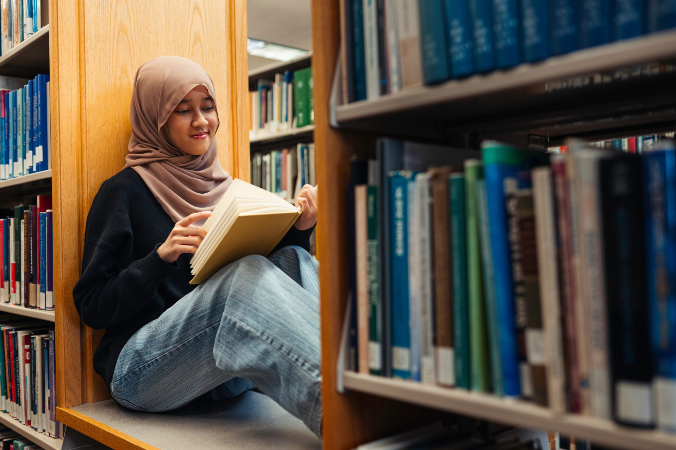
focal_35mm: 35
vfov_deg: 37.9
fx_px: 657
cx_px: 338
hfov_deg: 54.4
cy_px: 225
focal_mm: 35
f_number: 2.2
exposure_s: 1/160
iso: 500
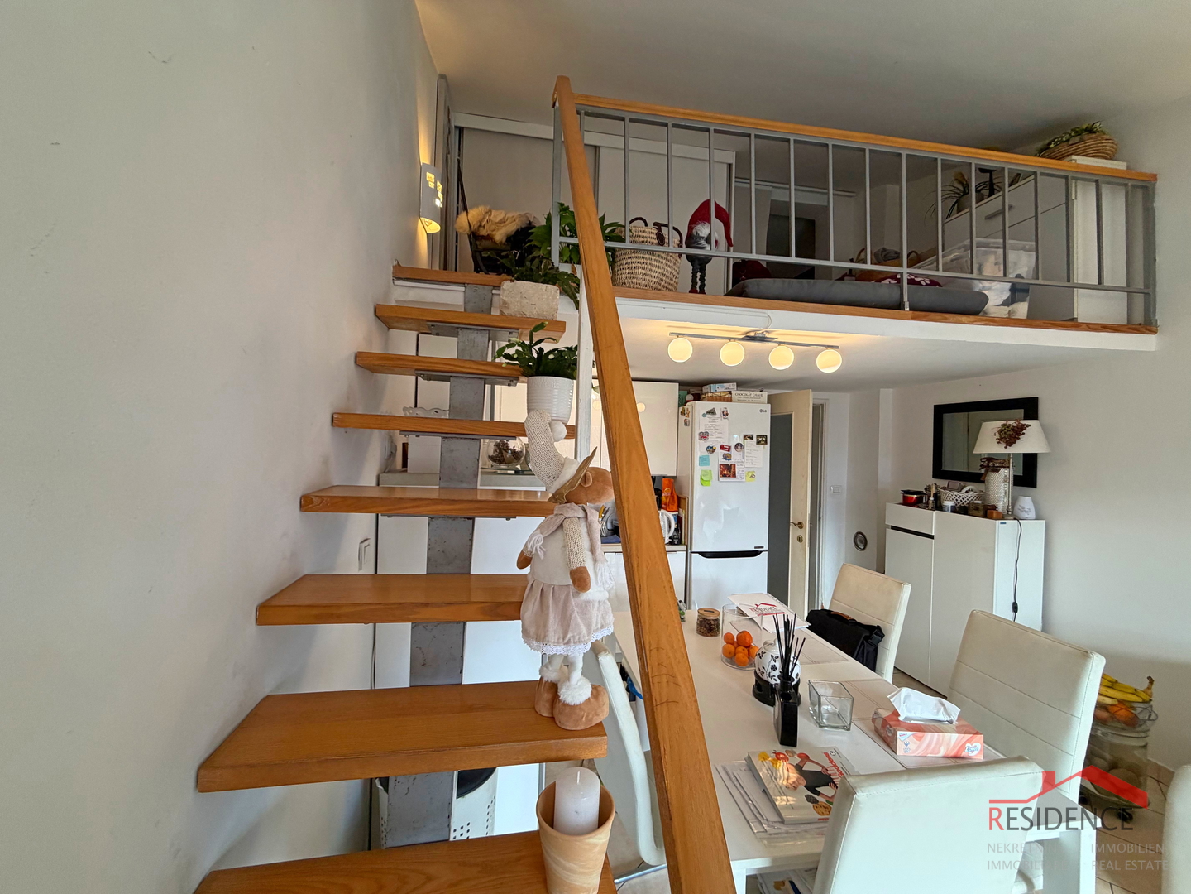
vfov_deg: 85.7
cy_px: 447
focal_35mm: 14
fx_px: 482
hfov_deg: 102.1
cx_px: 596
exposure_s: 1/100
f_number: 2.2
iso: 125
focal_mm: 2.22
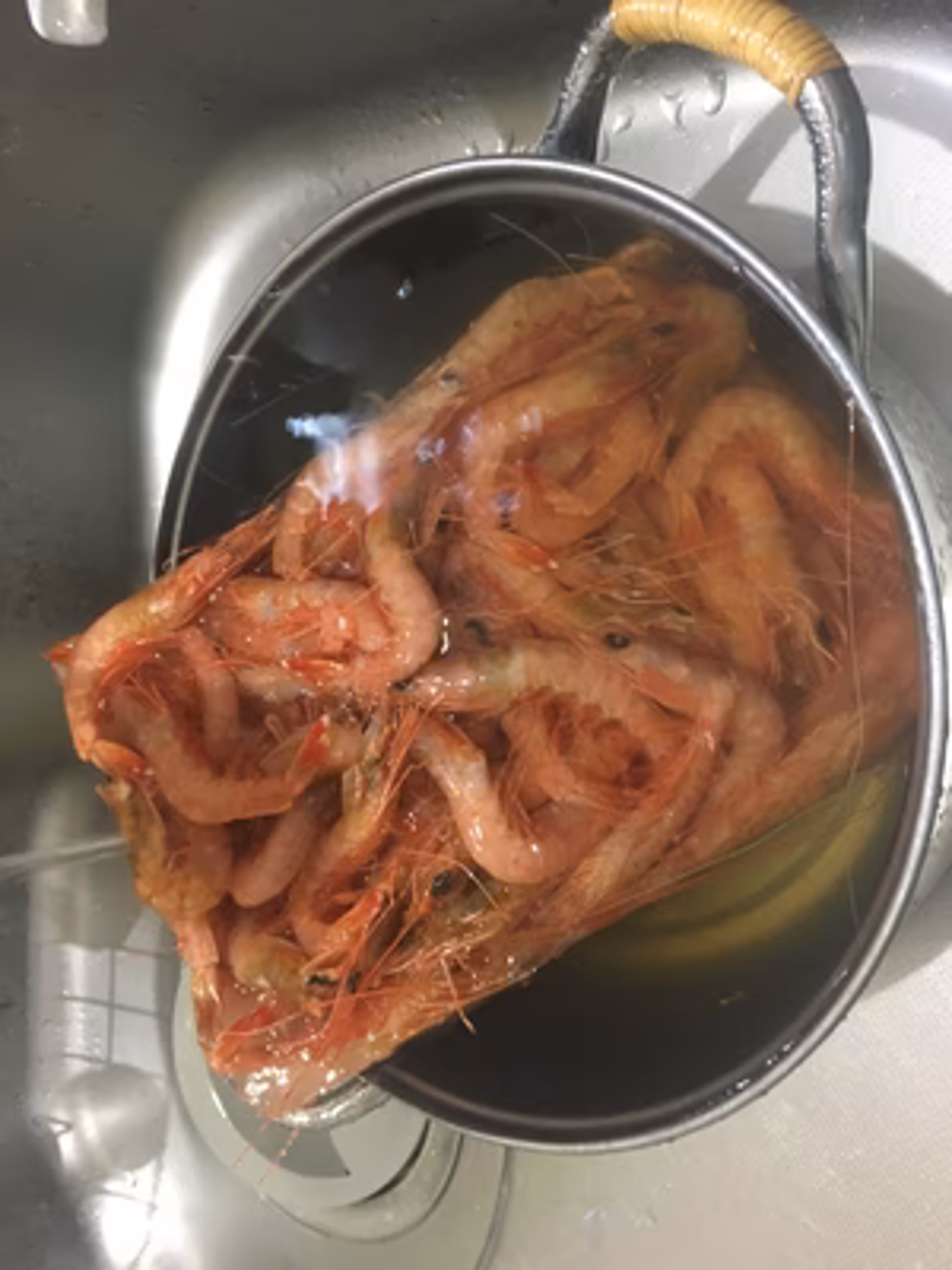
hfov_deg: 48.2
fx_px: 1063
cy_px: 635
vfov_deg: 61.7
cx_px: 476
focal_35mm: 29
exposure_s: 1/17
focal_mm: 4.15
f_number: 2.2
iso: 200
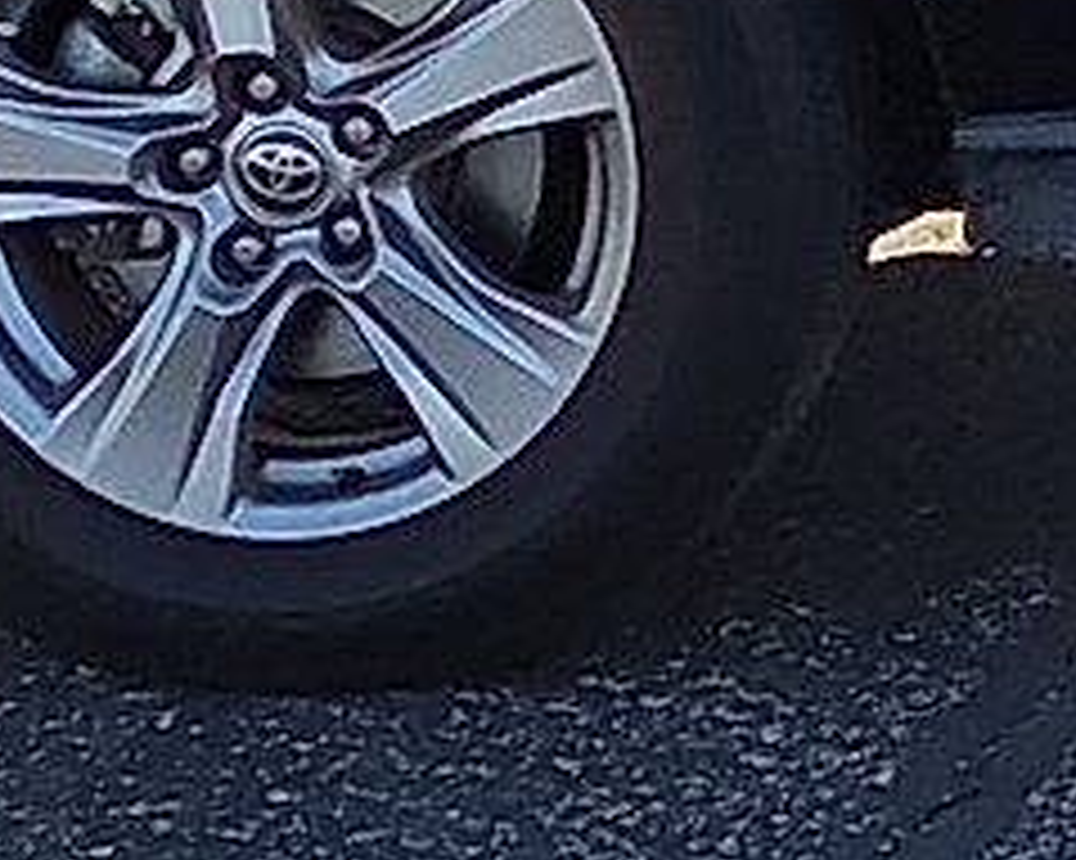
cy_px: -608
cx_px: 2458
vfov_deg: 6.3
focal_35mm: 242
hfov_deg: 7.5
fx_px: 7703
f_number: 1.8
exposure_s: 1/2000
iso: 25
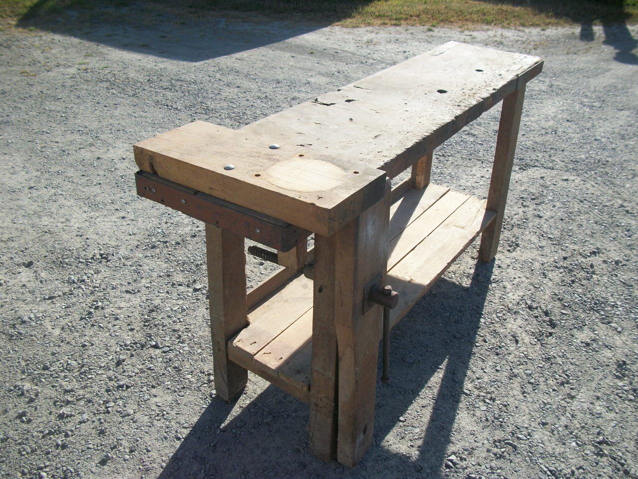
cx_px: 319
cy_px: 240
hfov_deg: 56.8
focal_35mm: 32
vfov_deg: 44.2
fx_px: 590
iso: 80
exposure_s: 1/125
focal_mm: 5.7
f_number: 8.8
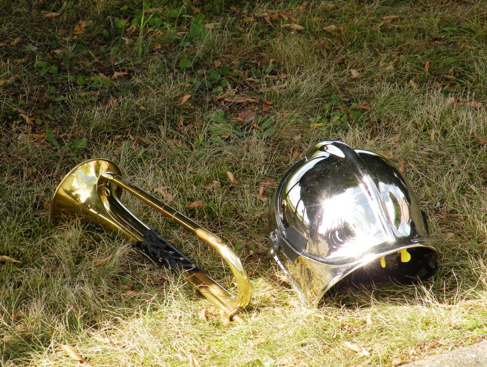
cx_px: 244
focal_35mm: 141
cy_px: 184
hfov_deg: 14.0
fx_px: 1987
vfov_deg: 10.6
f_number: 5.6
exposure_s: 1/155
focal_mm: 25
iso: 64
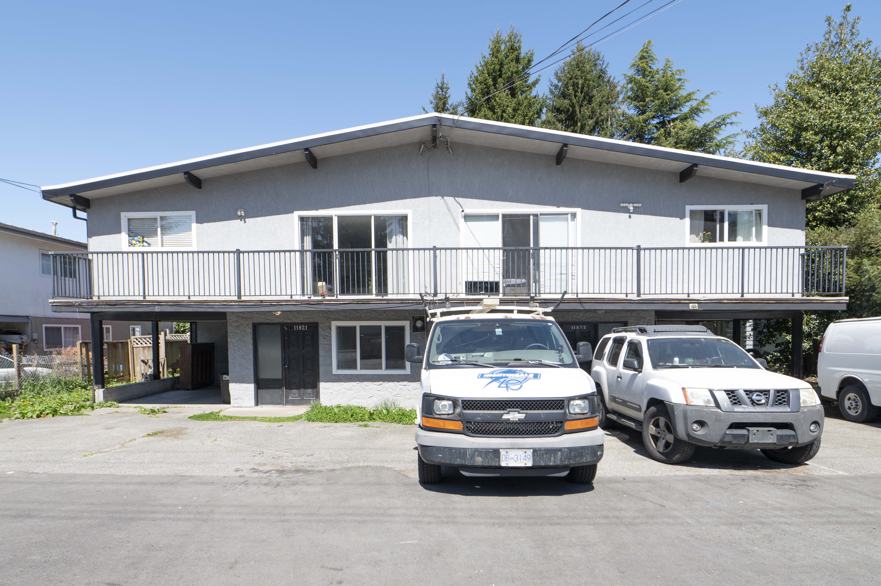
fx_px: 342
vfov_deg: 81.1
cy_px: 293
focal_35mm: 14
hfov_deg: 104.3
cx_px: 440
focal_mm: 14
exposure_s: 1/250
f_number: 7.1
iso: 100
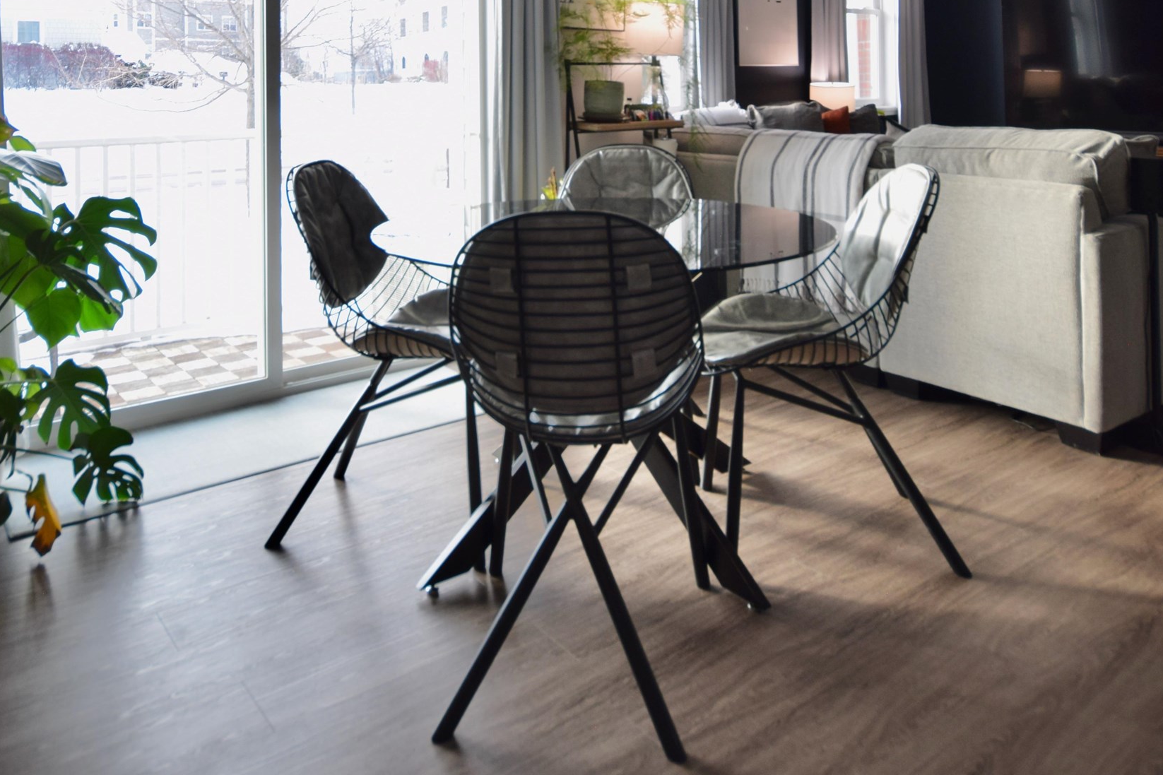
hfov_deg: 65.5
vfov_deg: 42.2
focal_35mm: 28
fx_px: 904
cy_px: 63
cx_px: 584
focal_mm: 10
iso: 200
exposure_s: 1/40
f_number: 6.3
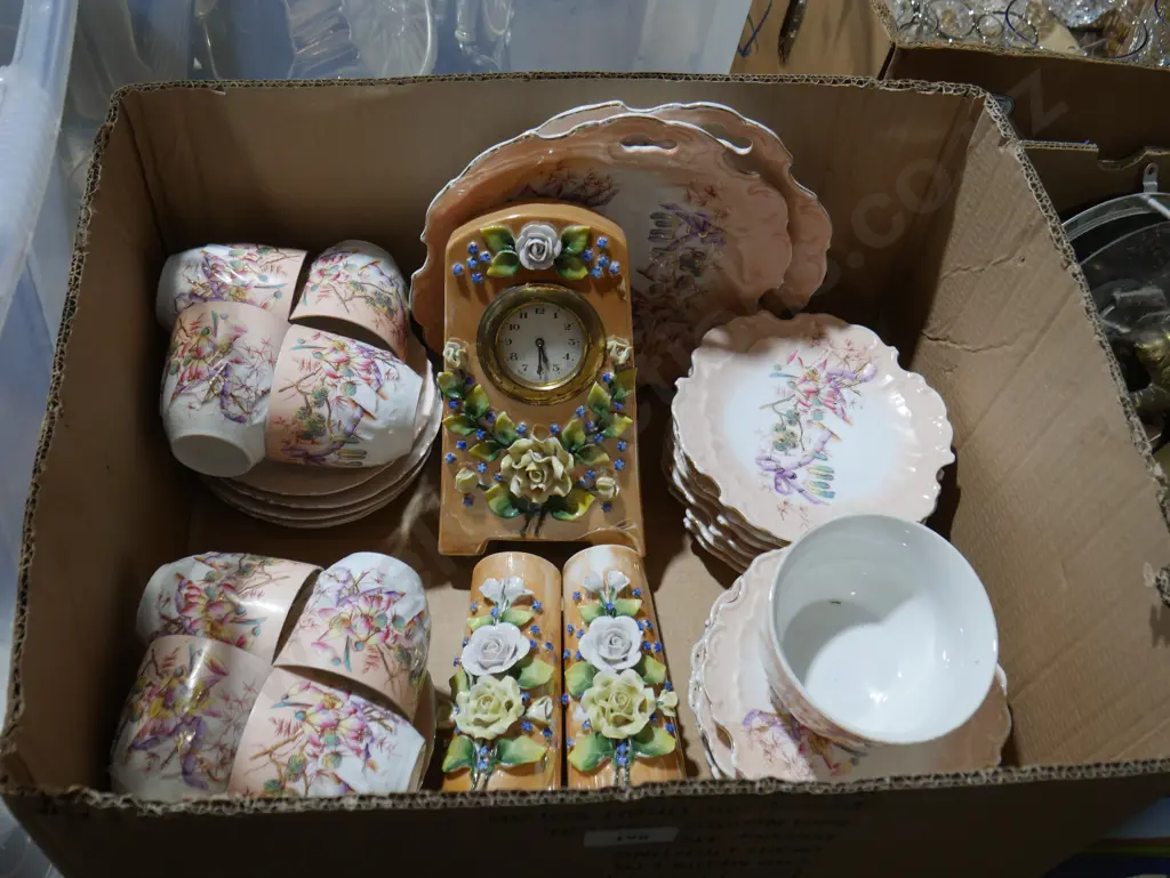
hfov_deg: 51.3
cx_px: 585
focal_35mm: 36
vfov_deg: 39.7
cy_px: 439
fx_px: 1217
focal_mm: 18
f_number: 4
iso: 200
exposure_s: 1/60
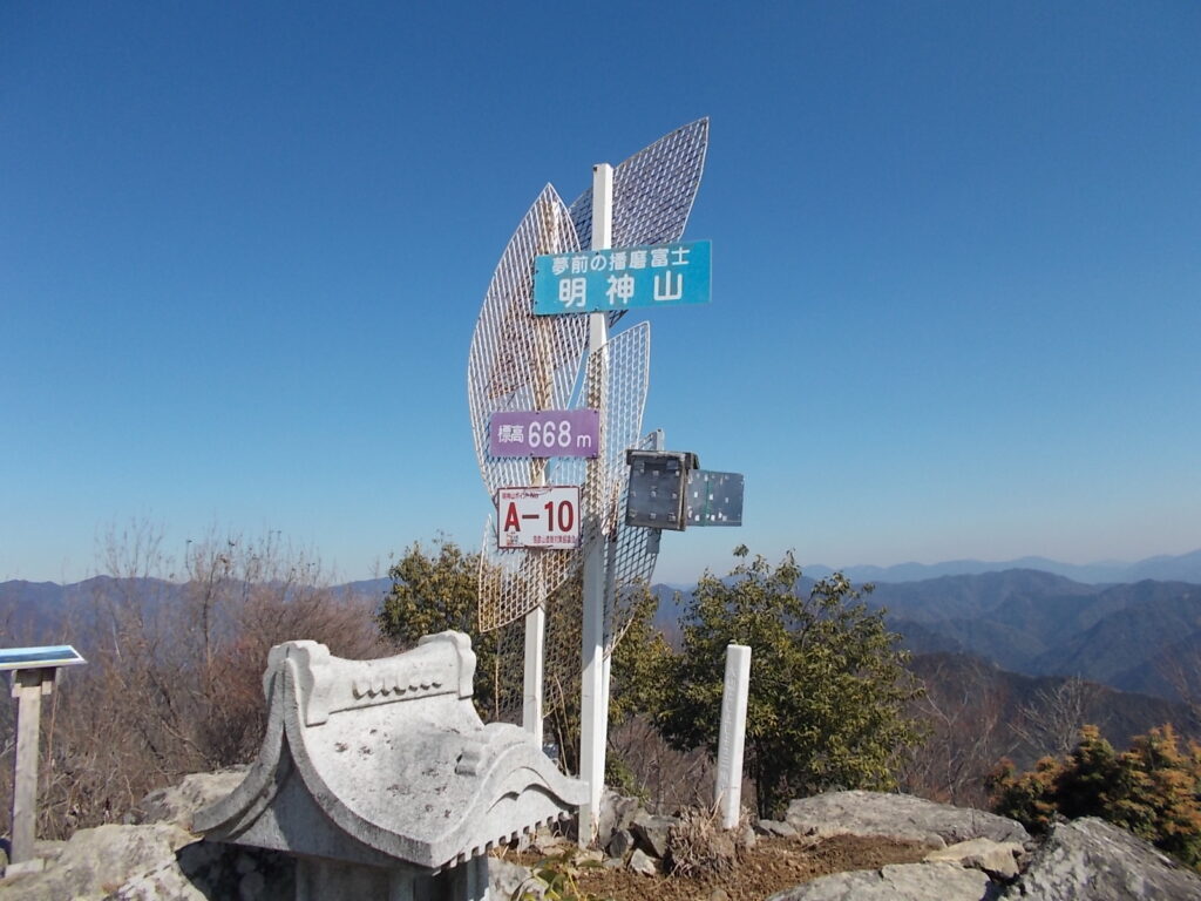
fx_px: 902
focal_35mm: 26
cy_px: 450
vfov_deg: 53.1
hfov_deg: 67.3
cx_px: 600
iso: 80
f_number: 8
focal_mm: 4.6
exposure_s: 1/200
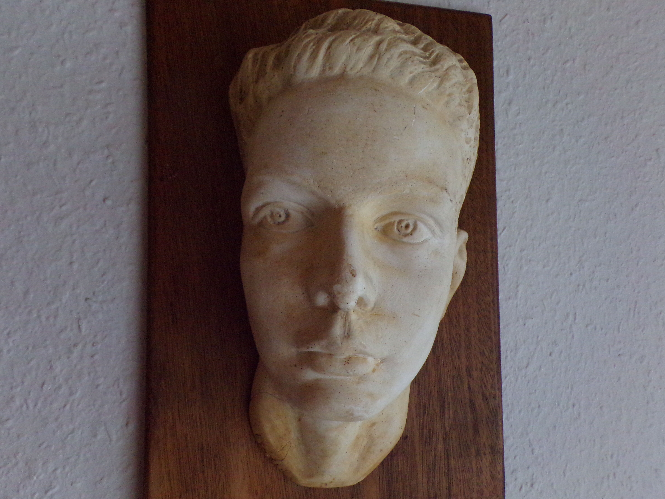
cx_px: 353
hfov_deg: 67.2
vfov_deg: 53.0
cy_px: 269
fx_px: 499
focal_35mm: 26
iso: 527
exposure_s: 1/60
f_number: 3
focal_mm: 4.3
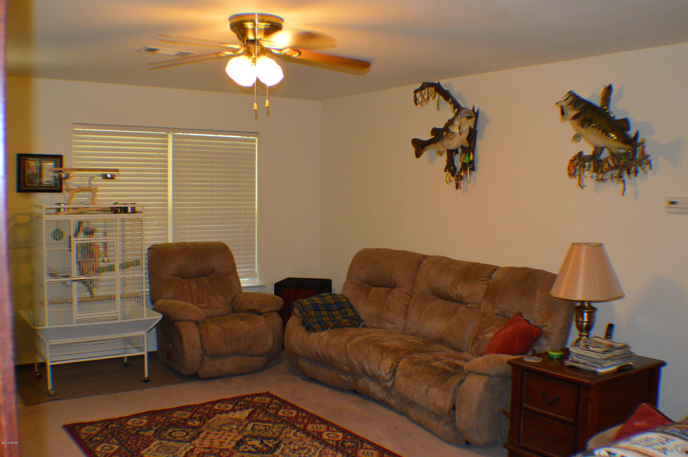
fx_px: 802
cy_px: 228
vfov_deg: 31.8
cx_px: 344
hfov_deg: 46.4
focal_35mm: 42
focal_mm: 28
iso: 1800
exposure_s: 1/60
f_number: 4.5
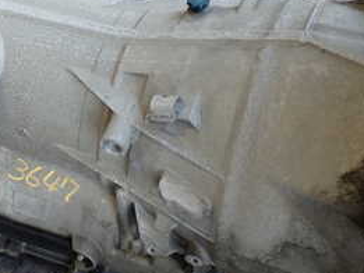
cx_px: 29
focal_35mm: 101
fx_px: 1063
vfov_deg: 14.6
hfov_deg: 19.1
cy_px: 72
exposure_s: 1/50
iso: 200
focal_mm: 7.84
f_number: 2.9
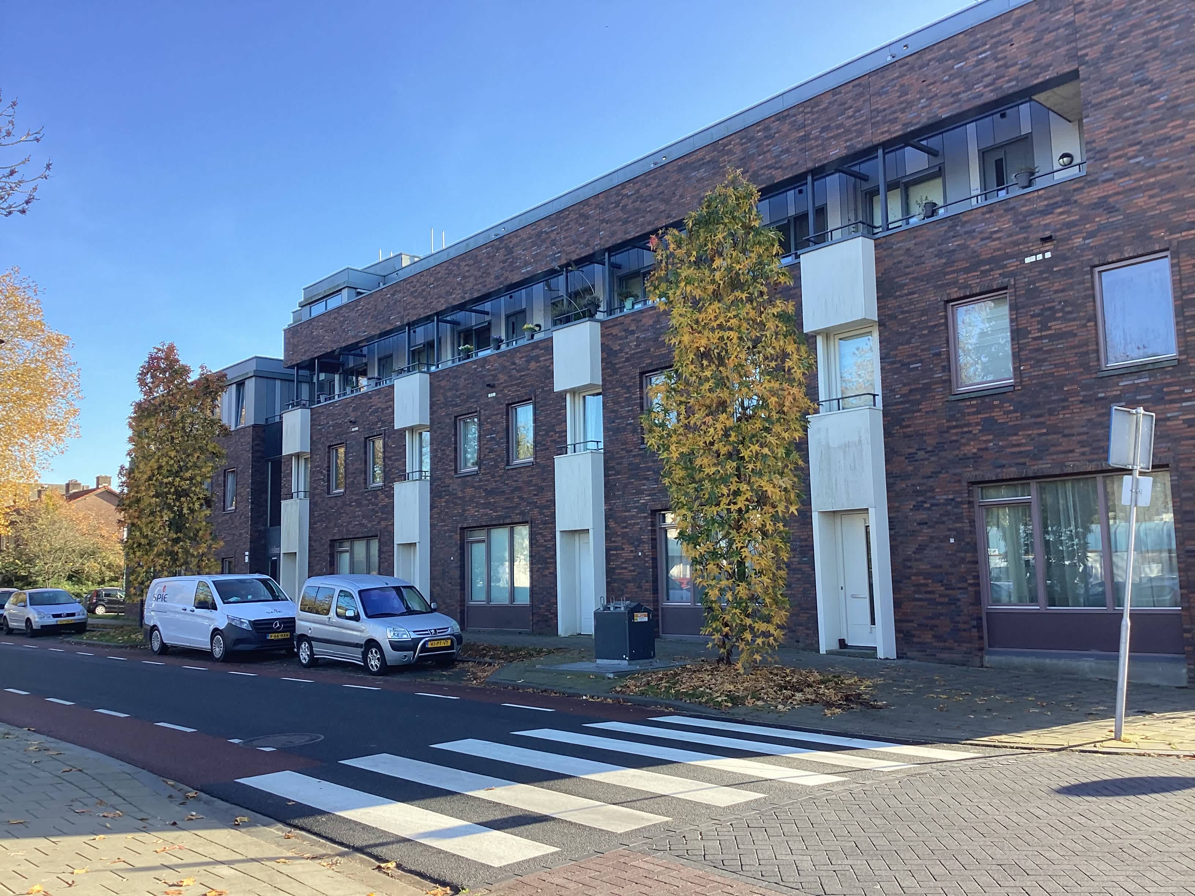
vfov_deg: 45.4
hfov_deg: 58.4
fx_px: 1070
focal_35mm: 31
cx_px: 598
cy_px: 448
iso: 25
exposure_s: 1/157
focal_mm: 3.3
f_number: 2.4
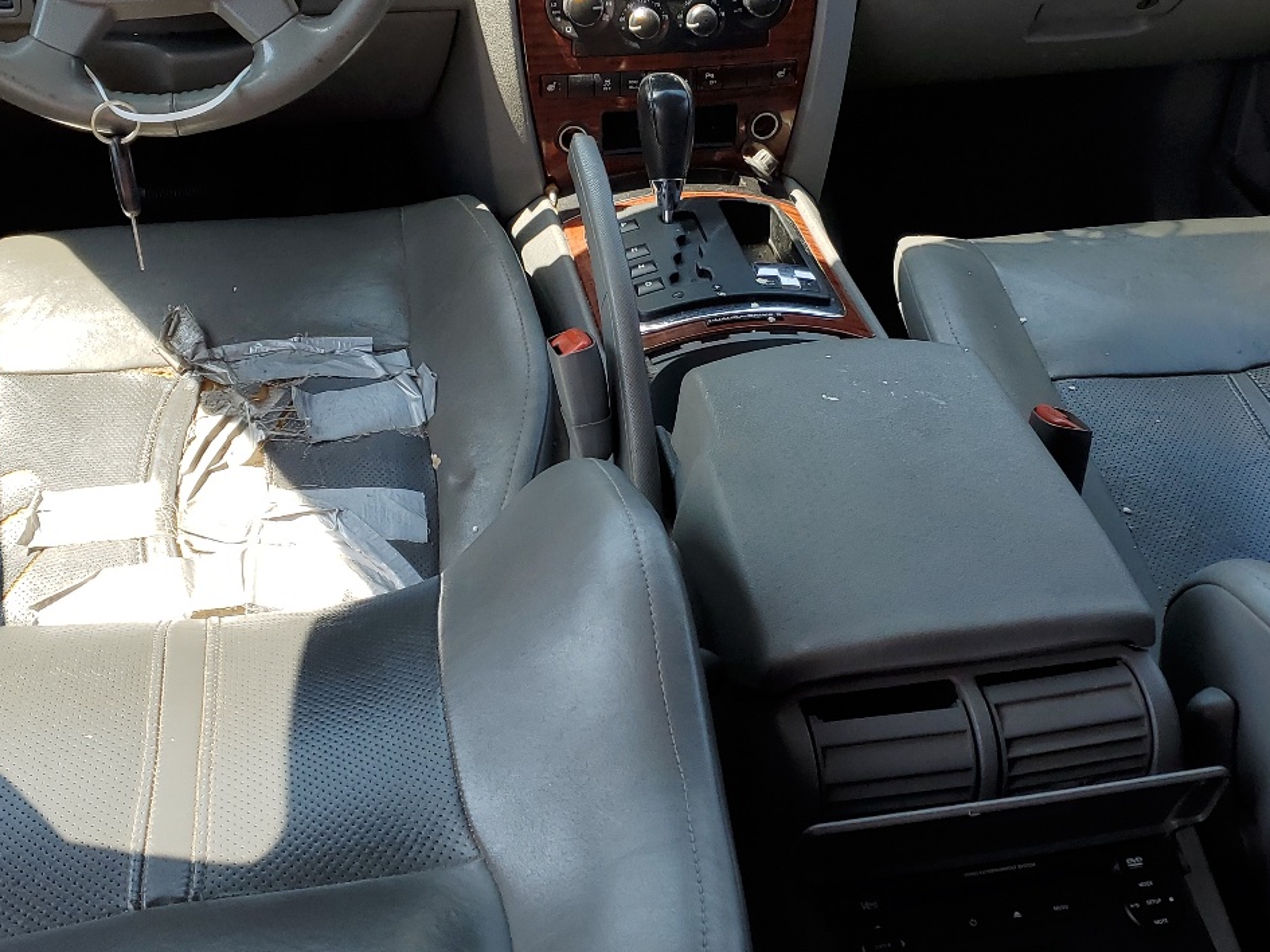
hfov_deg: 42.9
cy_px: 324
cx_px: 637
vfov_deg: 32.6
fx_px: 1614
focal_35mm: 44
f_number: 1.5
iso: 50
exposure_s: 1/500
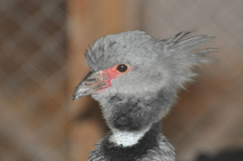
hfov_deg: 4.6
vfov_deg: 3.0
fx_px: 3034
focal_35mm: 450
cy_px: 80
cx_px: 122
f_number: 5.6
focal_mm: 300
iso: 800
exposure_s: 1/60
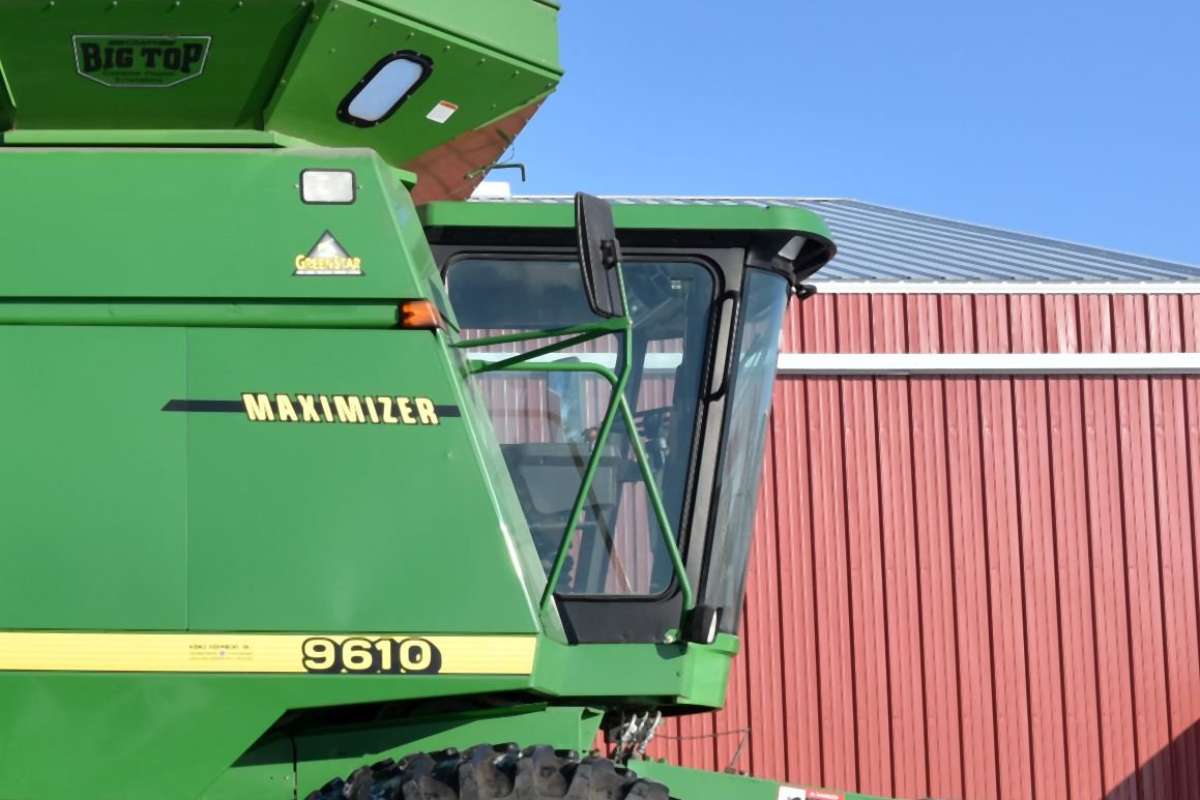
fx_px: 2467
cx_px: -105
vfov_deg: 18.3
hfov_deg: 25.4
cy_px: 570
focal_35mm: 74
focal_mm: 22
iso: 200
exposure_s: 1/320
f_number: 9
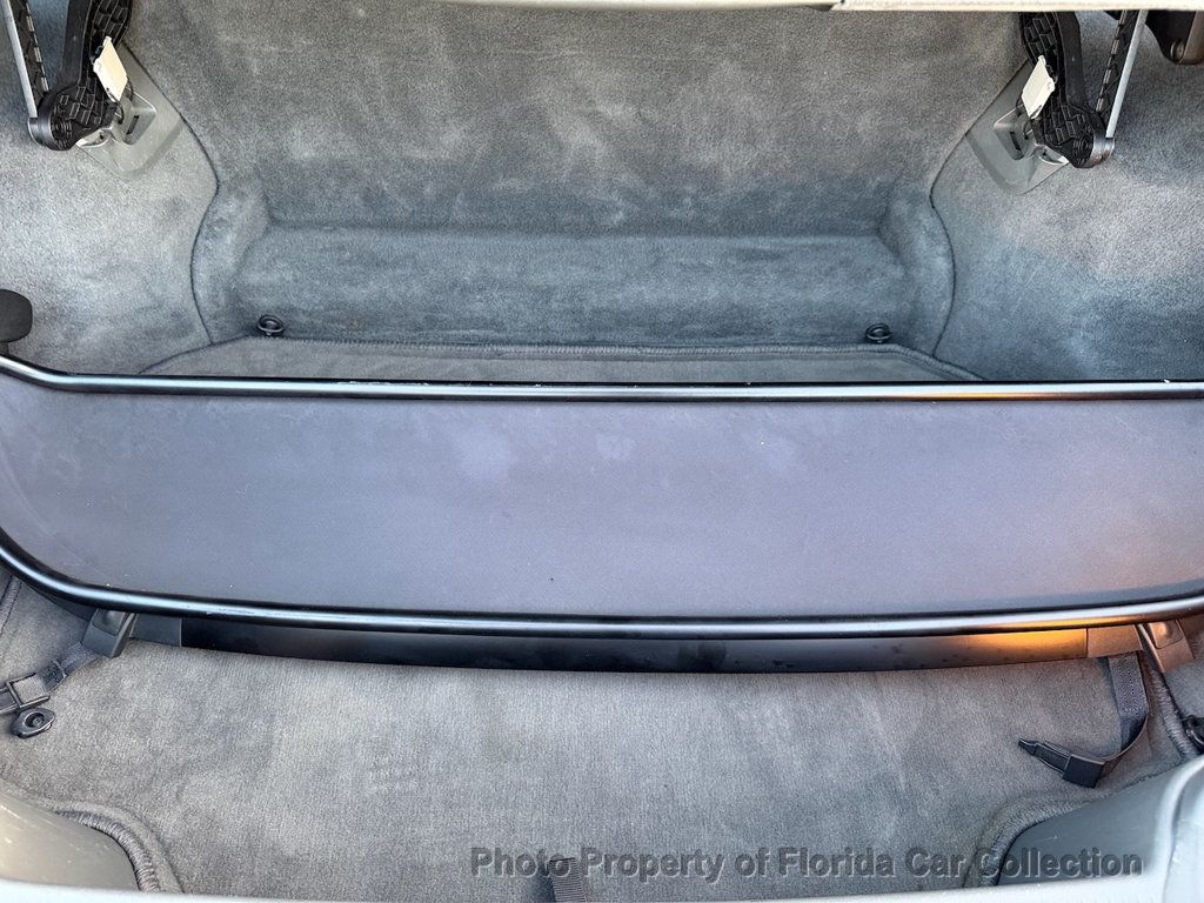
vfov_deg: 56.8
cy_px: 452
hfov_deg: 71.6
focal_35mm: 24
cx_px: 602
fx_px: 835
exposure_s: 1/60
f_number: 1.78
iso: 320
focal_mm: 6.76
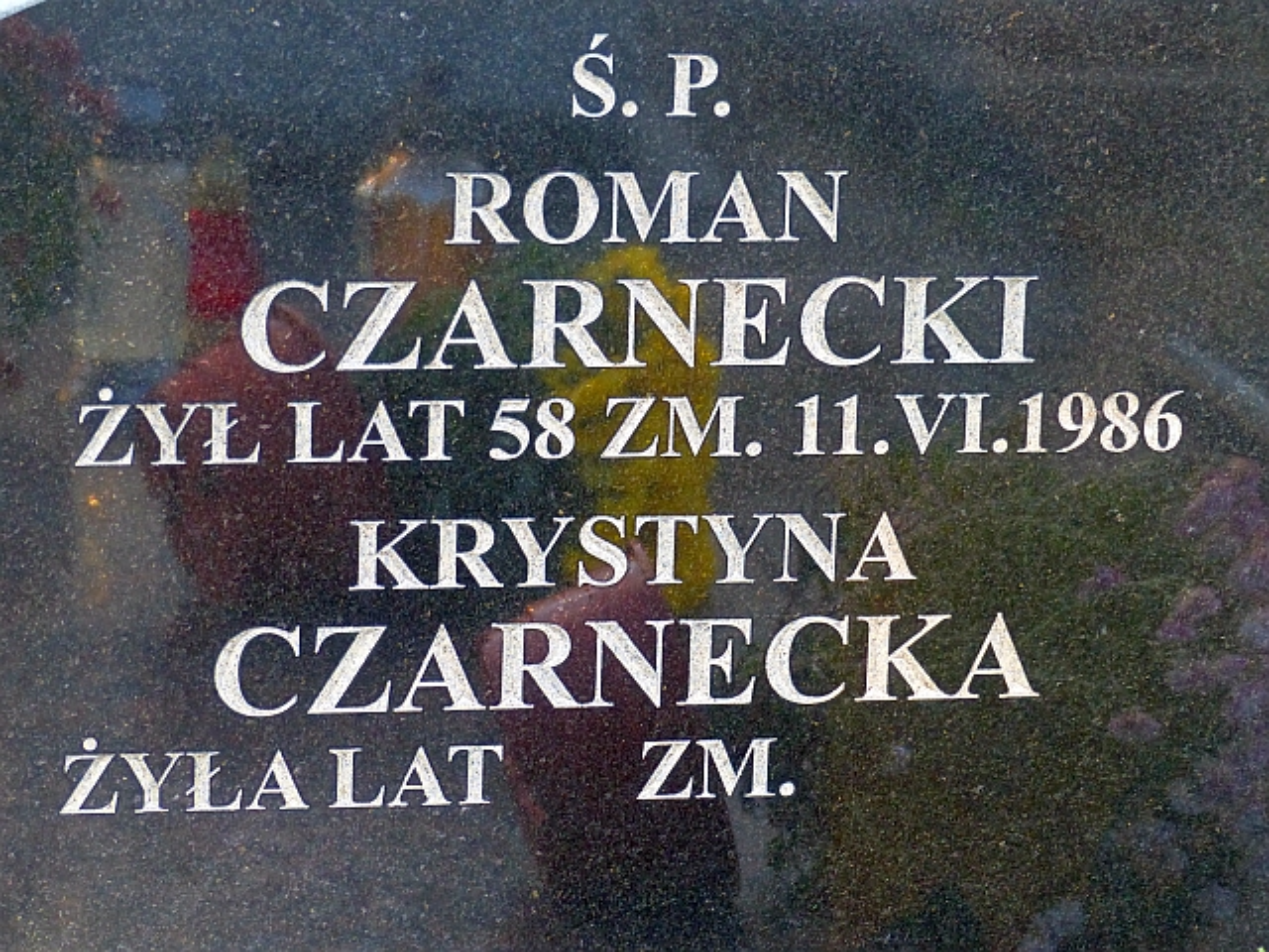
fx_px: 5316
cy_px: 476
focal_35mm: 145
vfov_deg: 10.2
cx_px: 634
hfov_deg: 13.6
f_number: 2.8
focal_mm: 26.1
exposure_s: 1/80
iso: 320
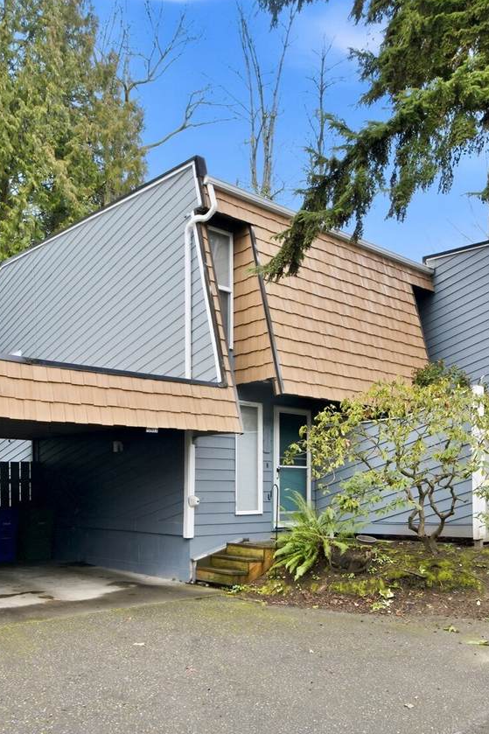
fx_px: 591
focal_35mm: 29
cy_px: 365
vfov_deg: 63.7
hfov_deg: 44.9
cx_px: 228
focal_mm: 19
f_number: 9
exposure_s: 1/10
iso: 400
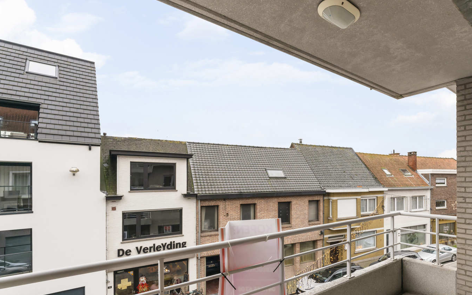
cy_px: 182
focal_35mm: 19
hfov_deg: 85.1
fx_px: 244
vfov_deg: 61.5
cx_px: 313
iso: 400
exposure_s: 1/25
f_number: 11
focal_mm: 14
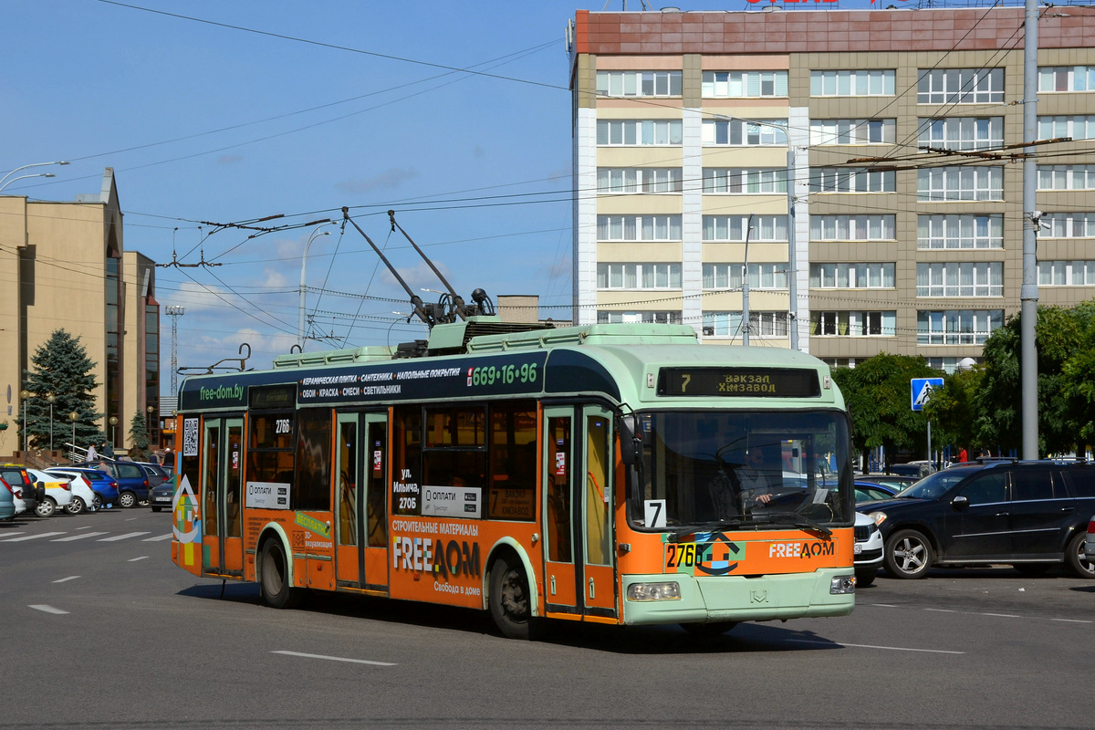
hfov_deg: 28.1
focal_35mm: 72
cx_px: 548
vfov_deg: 18.9
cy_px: 365
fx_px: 2190
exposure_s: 1/400
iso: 100
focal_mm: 48
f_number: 13
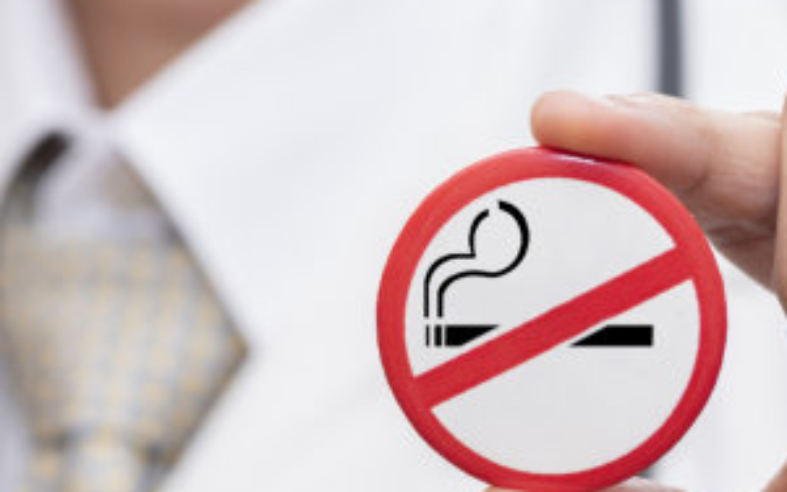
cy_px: 340
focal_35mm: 178
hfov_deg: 11.8
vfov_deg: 7.4
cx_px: 507
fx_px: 3817
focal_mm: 105
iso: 400
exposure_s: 1/30
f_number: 11
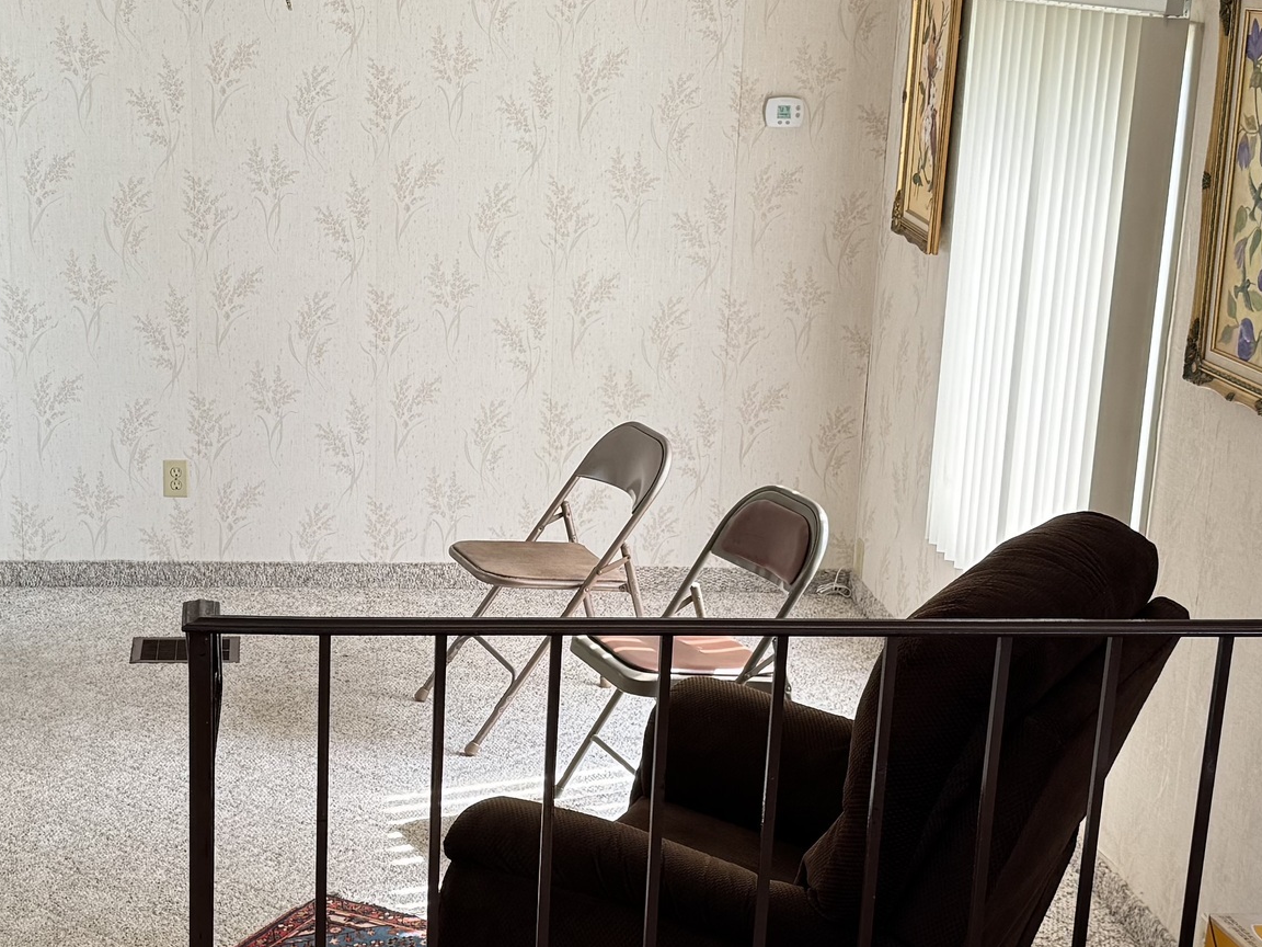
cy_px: 627
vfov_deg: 22.8
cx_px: 503
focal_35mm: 64
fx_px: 2333
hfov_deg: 30.2
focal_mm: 6.76
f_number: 1.78
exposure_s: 1/154
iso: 64
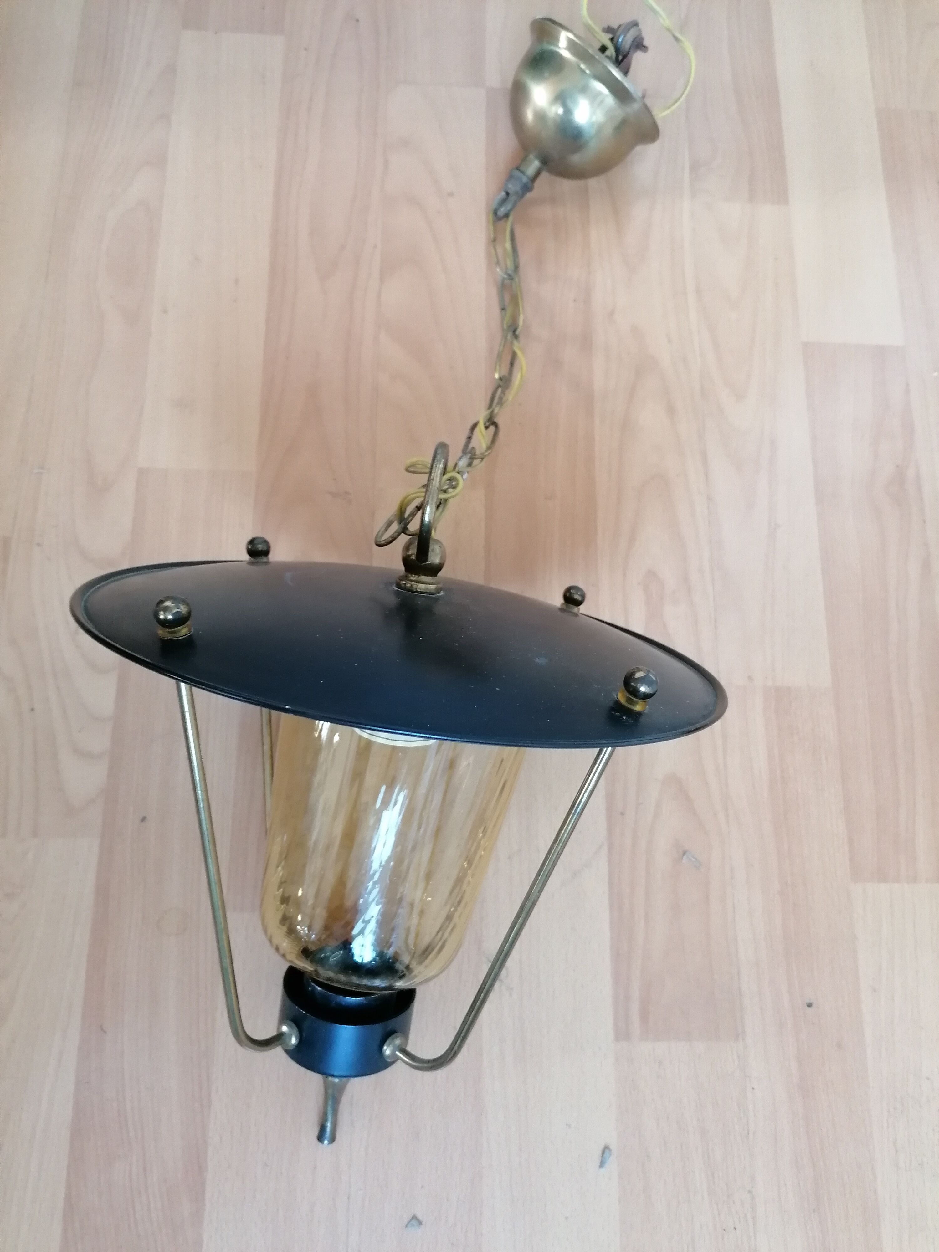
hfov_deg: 51.4
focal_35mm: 27
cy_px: 626
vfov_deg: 65.3
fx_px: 977
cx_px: 470
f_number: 1.8
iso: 400
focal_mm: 4.75
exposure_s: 1/33.3
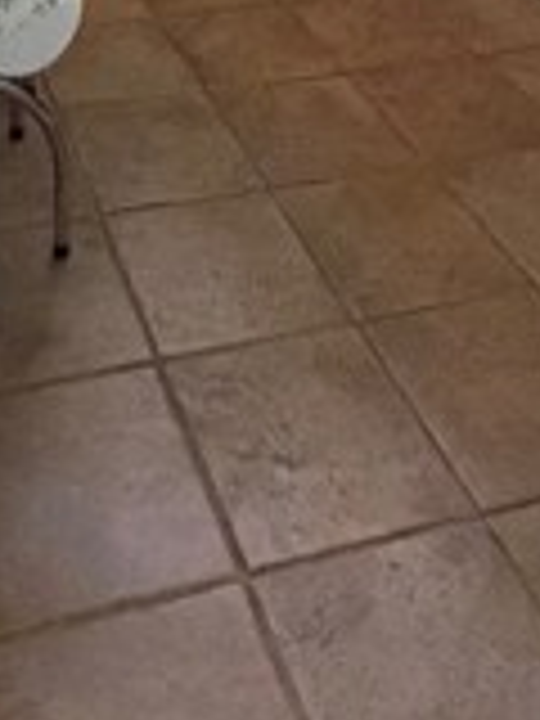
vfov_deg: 24.7
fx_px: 1165
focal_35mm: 56
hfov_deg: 25.3
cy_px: -414
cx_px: 58
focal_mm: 2.22
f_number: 2.2
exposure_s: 1/60
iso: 1000
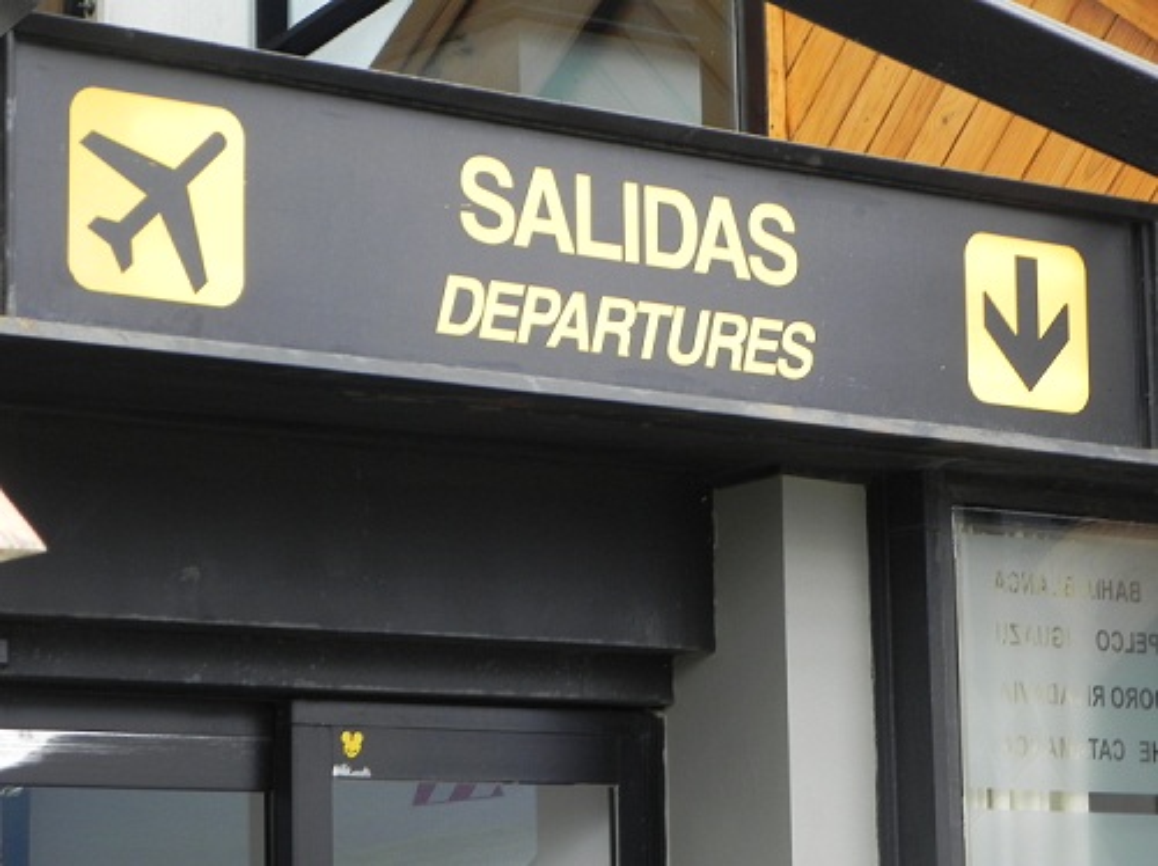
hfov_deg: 16.8
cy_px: 433
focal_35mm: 117
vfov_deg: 12.6
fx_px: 3910
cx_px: 579
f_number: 4
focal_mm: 20.8
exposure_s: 1/66.7
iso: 160
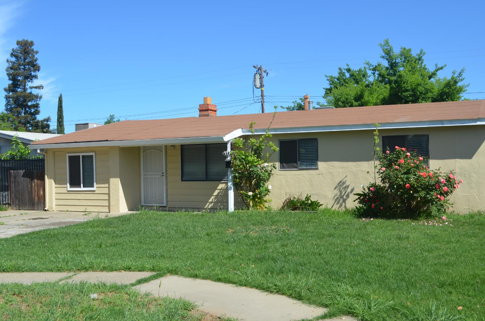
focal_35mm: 39
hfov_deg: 49.6
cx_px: 242
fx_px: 524
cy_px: 160
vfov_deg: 34.1
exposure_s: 1/250
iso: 110
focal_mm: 26
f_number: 8
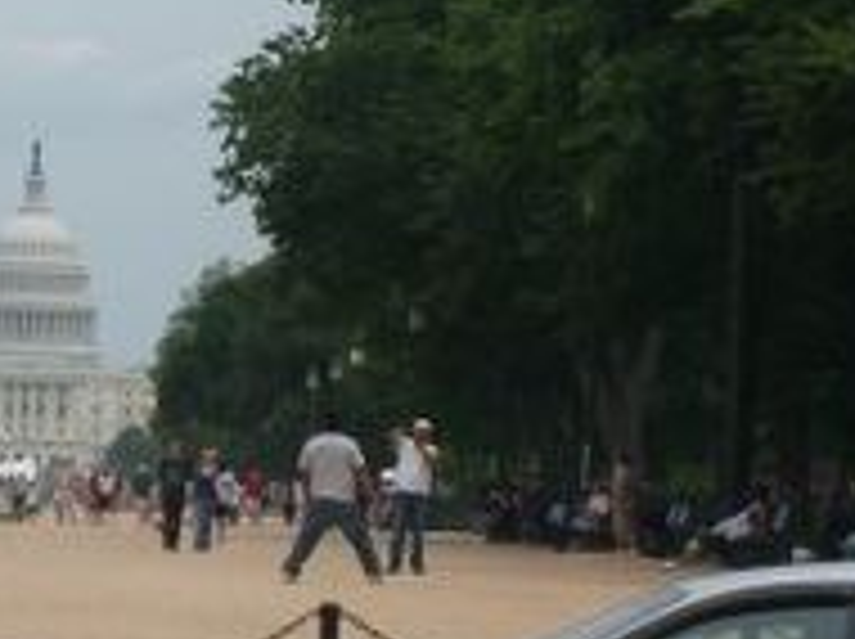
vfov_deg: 5.0
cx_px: -115
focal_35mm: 298
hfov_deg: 6.6
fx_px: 7351
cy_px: 50
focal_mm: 17.4
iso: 80
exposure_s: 1/180
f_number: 12.4
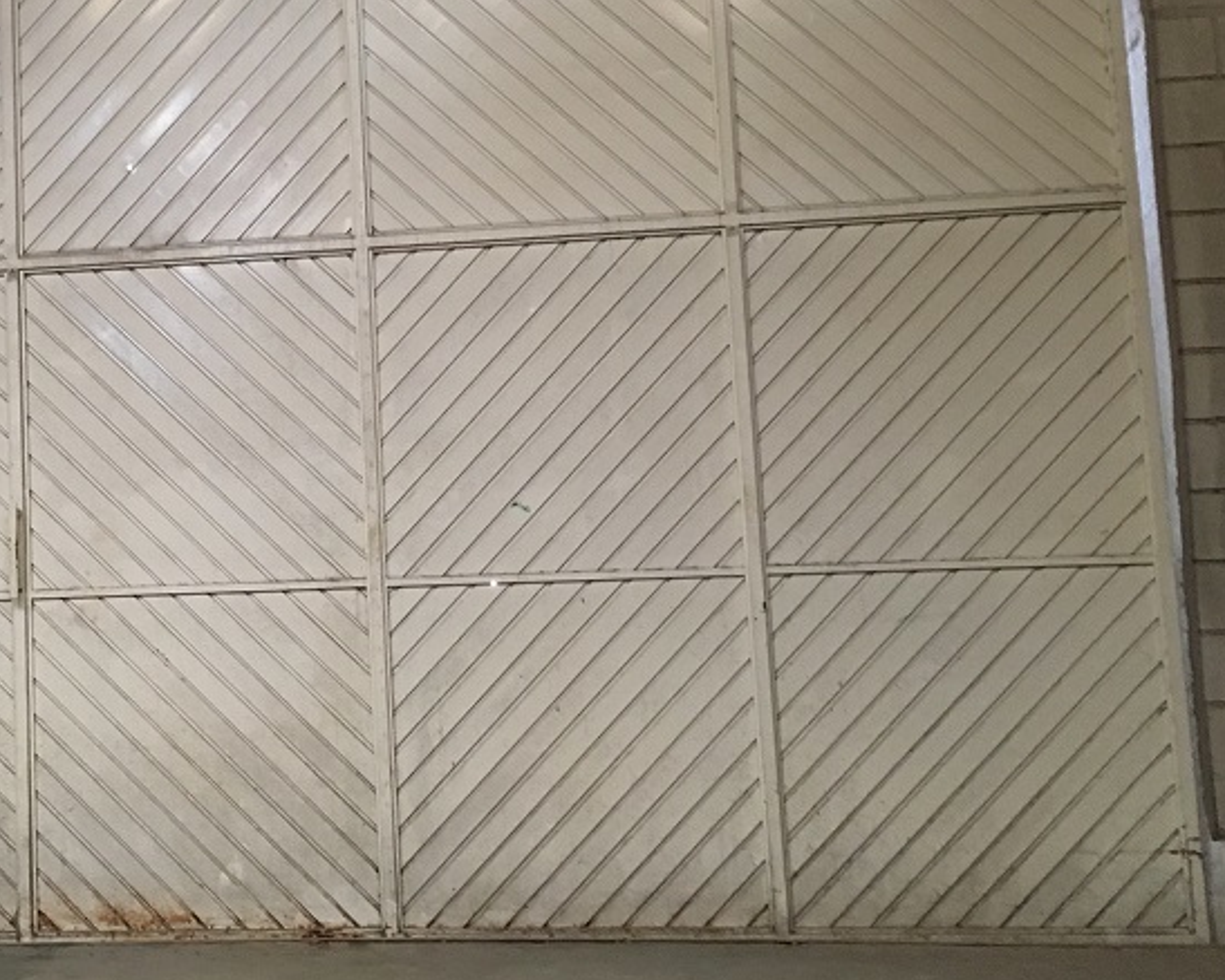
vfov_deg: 28.4
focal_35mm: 53
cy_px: 313
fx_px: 1922
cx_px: 266
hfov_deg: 34.4
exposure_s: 1/17
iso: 200
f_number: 2.2
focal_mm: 4.15
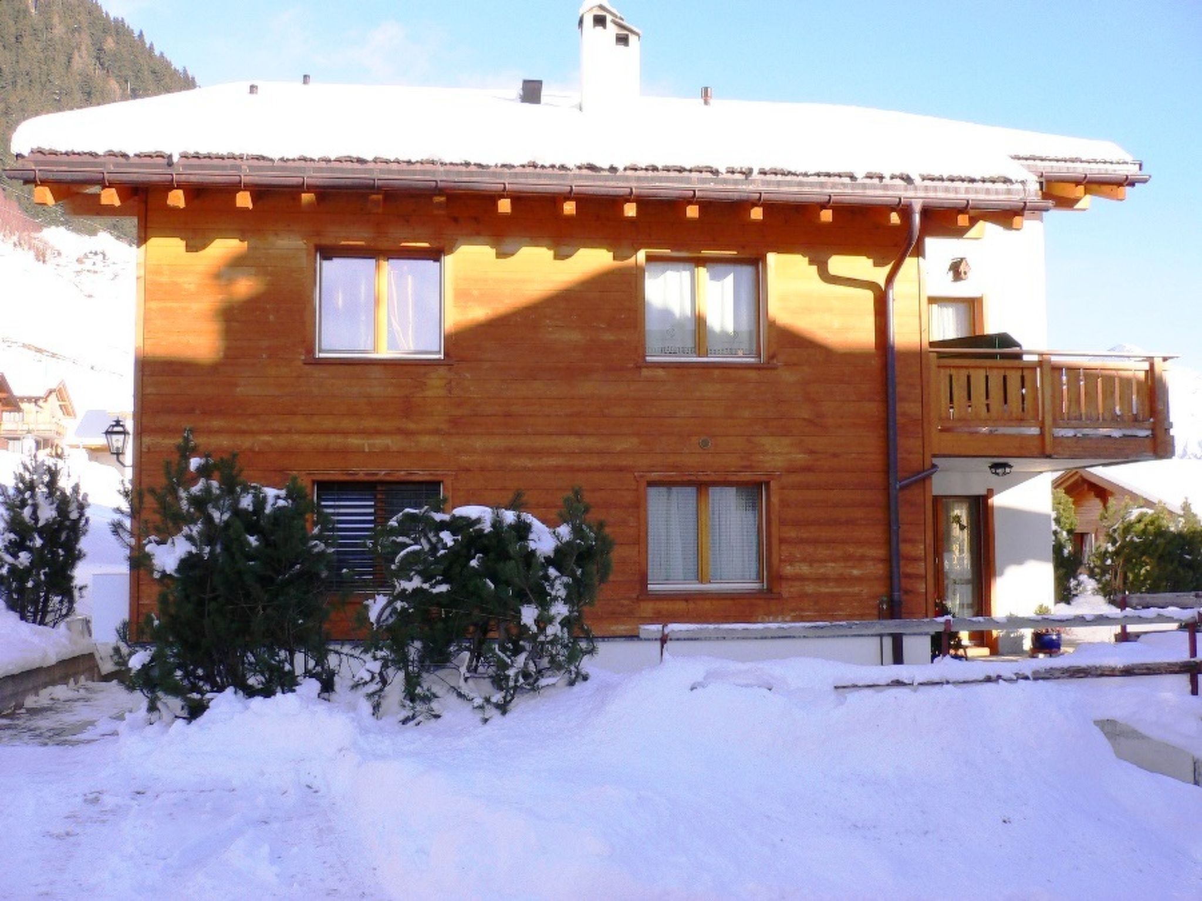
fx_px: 1215
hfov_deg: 52.6
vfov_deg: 40.7
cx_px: 601
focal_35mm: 35
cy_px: 450
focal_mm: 5.8
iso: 80
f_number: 5.6
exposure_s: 1/125
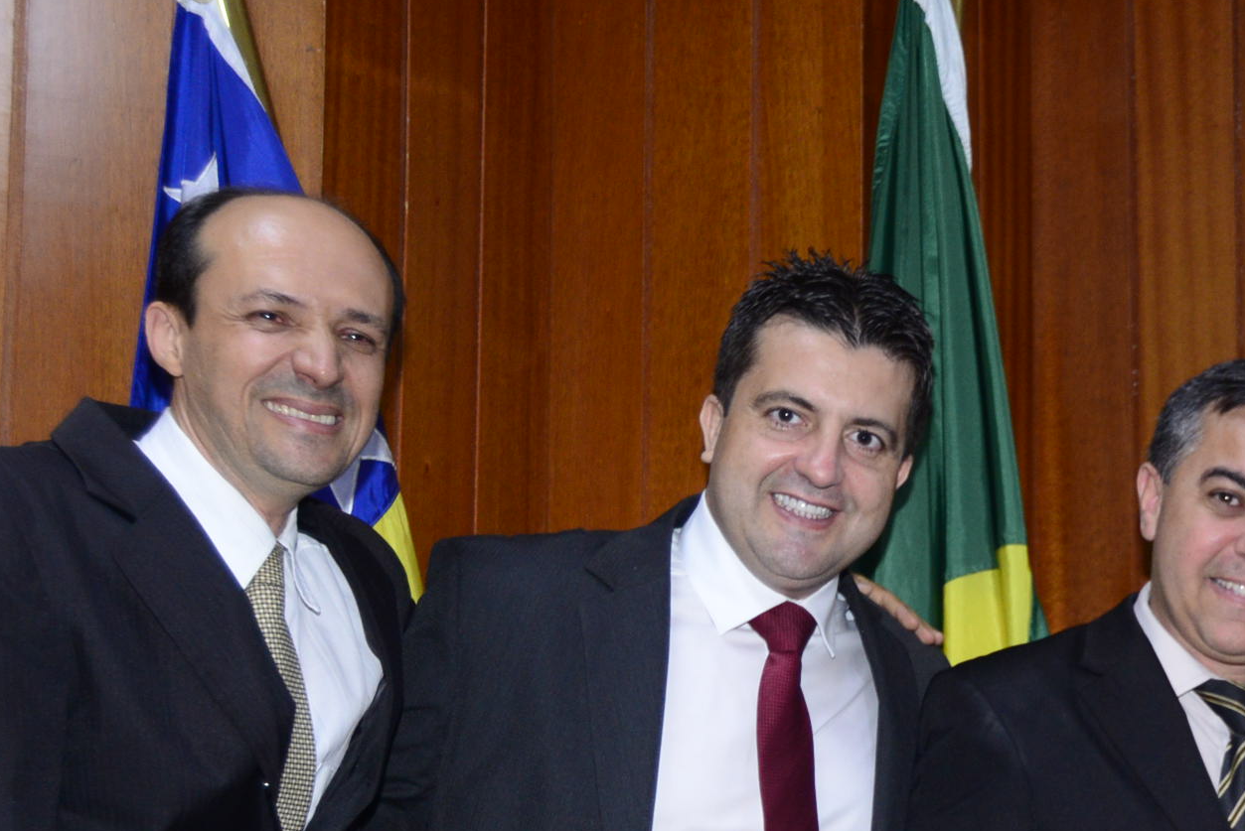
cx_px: 1218
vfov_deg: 14.0
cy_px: 873
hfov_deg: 20.6
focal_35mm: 96
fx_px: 3322
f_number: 4.2
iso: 1600
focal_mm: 40
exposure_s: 1/125
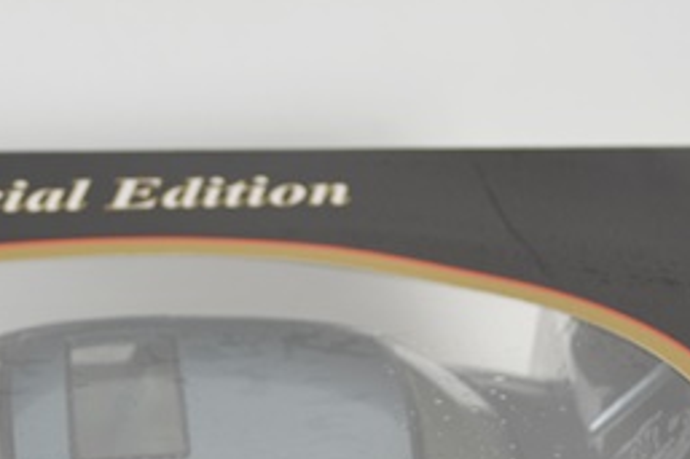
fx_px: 2145
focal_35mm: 112
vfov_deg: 12.0
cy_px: 518
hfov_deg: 18.1
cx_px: 105
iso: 560
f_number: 4.8
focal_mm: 32
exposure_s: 1/60
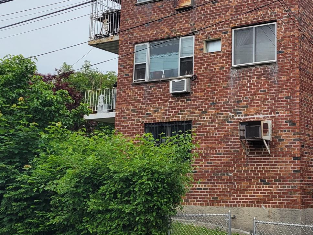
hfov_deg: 33.8
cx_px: 254
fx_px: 497
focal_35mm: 55
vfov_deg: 26.5
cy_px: 101
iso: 40
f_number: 1.8
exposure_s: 1/2094
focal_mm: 5.4
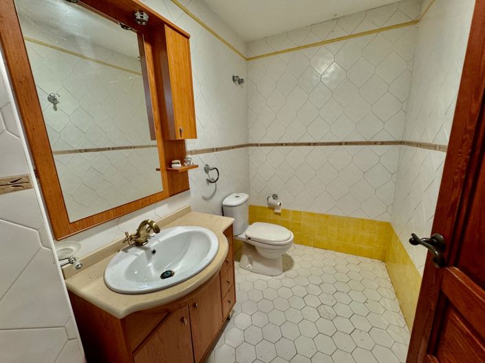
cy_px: 182
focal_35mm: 14
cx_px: 242
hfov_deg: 102.1
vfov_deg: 85.6
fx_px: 196
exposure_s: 1/50
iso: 160
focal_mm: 2.22
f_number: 2.2
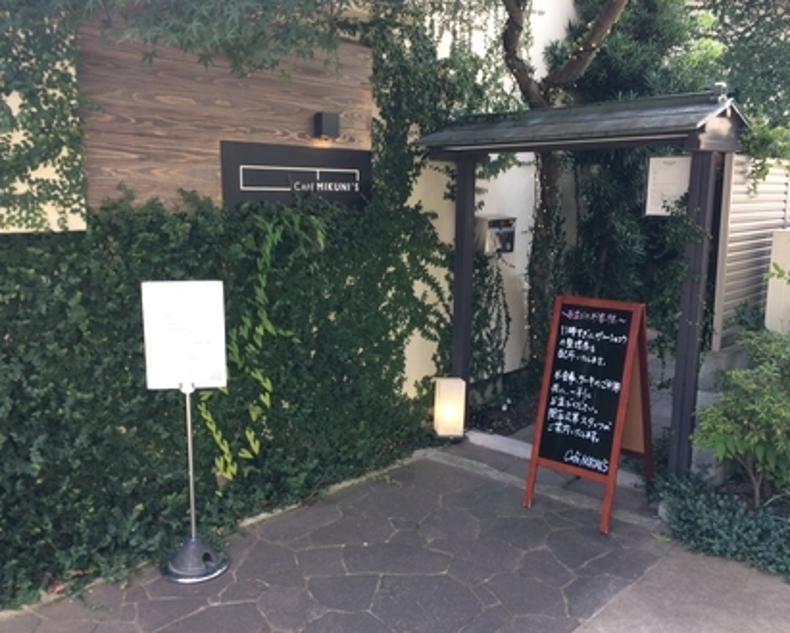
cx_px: 365
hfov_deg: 57.1
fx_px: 725
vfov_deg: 47.1
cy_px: 317
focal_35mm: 31
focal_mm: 4.15
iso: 32
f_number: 2.2
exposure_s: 1/120
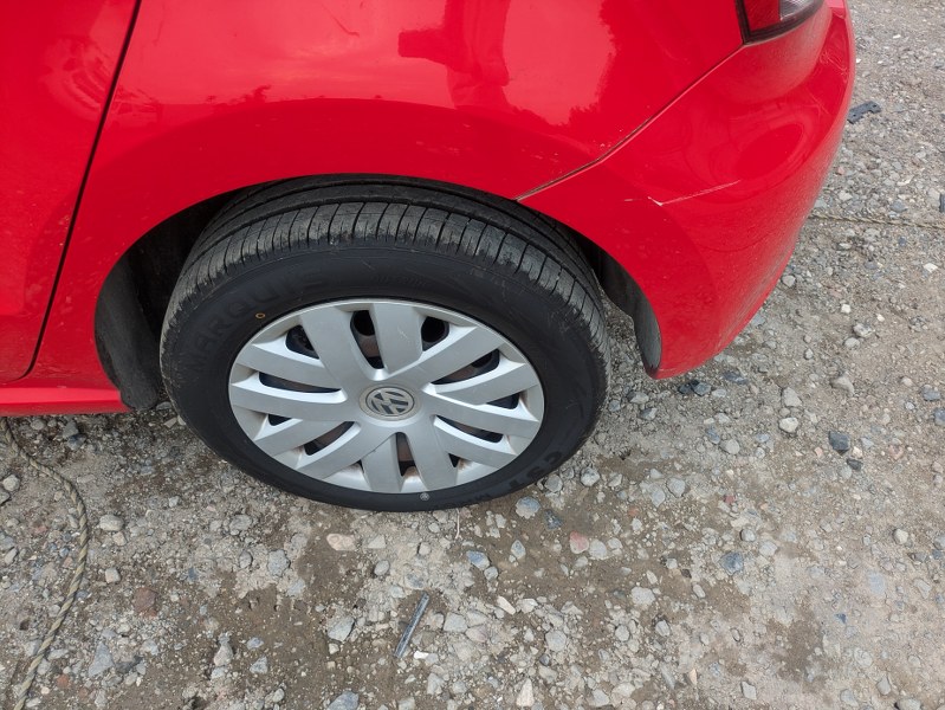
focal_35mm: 25
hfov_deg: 69.4
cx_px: 472
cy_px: 355
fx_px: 683
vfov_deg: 54.9
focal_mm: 5.43
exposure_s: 1/501
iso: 49
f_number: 1.89
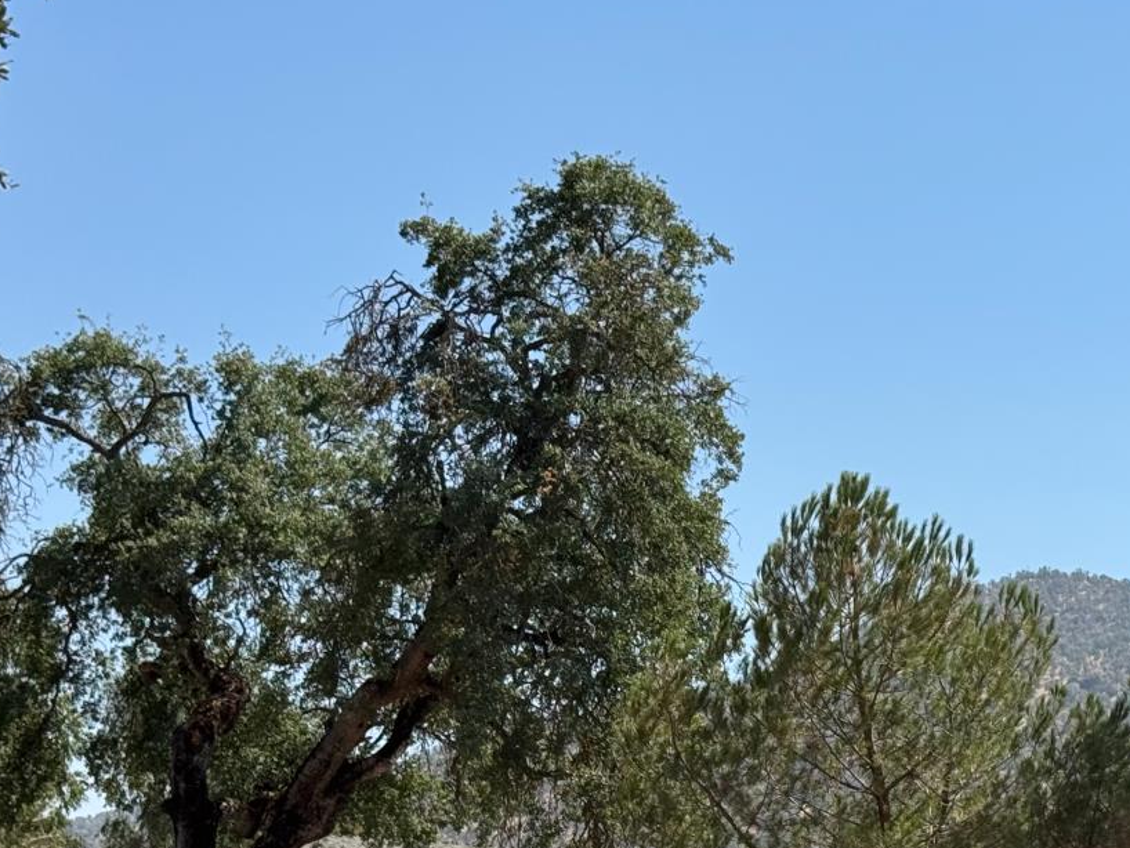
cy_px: 762
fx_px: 2874
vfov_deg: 16.6
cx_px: 815
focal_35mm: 88
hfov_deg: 22.1
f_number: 1.78
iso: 64
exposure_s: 1/3817
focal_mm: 6.76
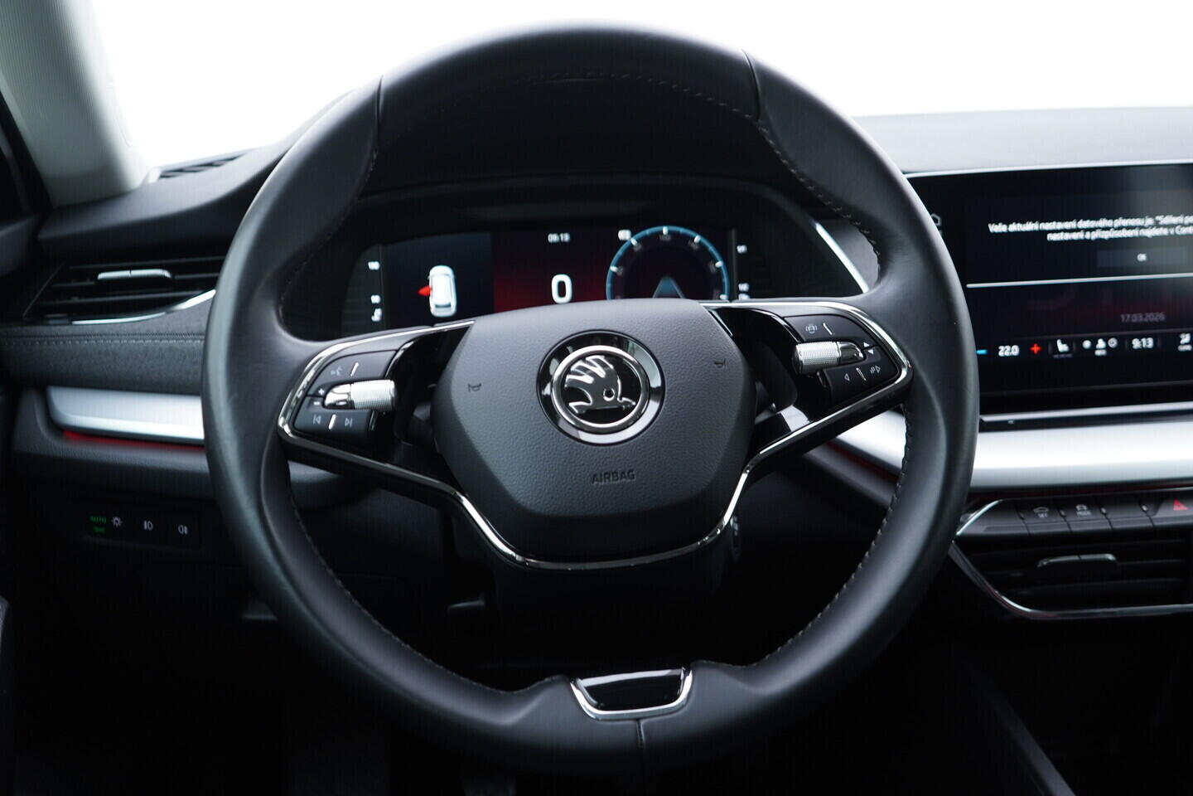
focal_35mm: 36
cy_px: 398
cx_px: 596
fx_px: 1193
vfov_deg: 36.9
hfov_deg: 53.1
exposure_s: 1/40
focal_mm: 24
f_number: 2.8
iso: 250
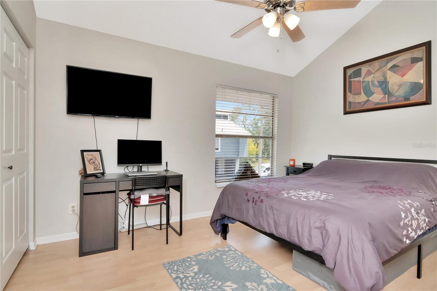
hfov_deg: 95.0
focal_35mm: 16
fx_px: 200
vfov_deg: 72.0
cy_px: 146
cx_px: 218
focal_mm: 11
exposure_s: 1/200
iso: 800
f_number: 11
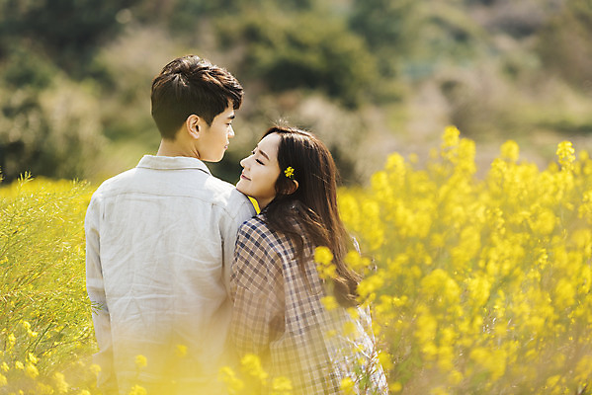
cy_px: 198
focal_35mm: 145
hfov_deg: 14.1
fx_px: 2385
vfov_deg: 9.5
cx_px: 296
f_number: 2.8
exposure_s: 1/1000
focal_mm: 145
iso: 100
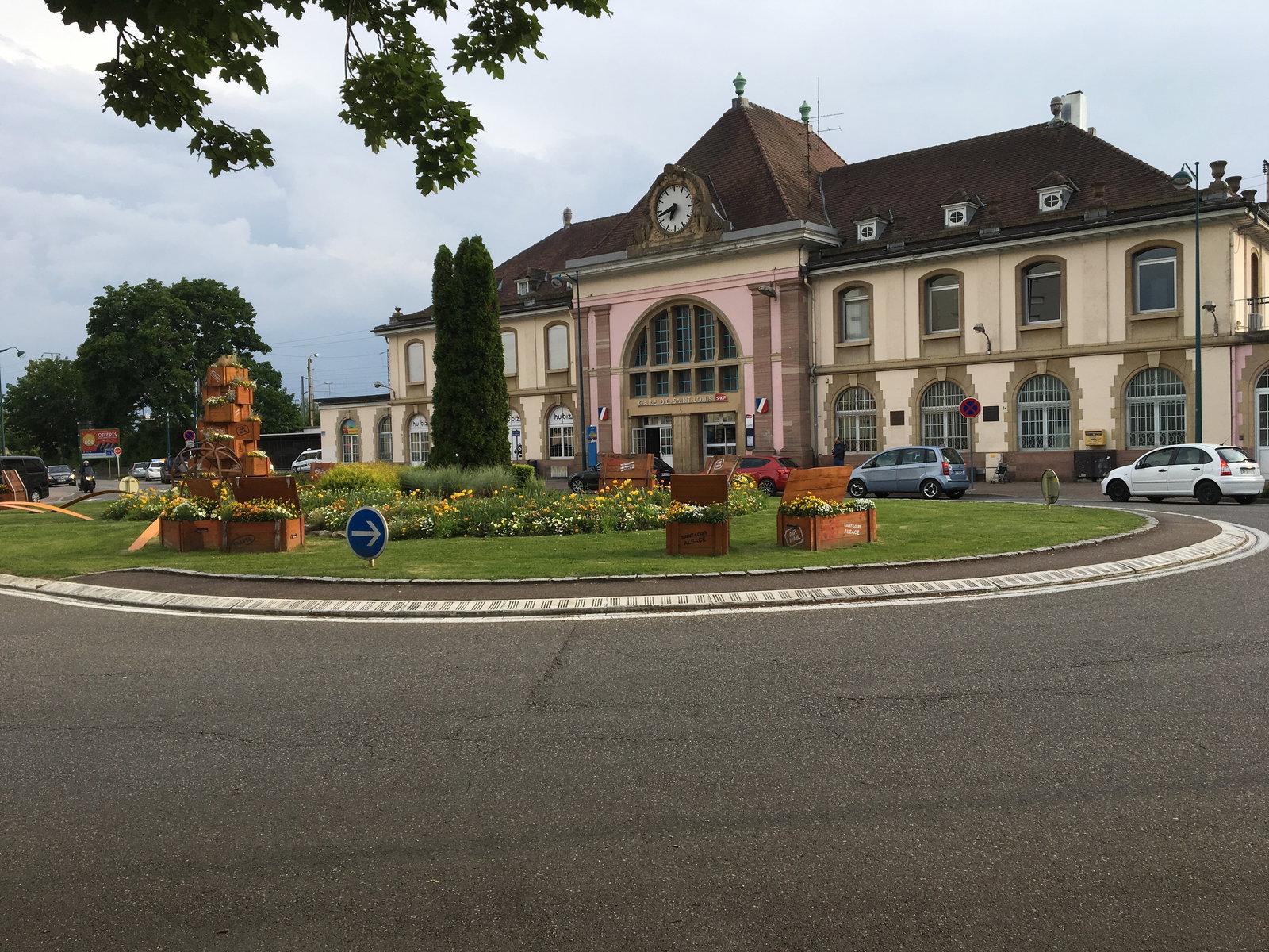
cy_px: 476
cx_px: 634
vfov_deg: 48.2
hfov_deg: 61.7
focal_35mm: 29
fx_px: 1063
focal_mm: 4.15
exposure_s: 1/950
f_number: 2.2
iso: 25
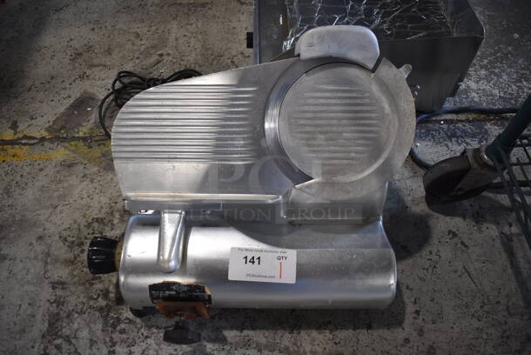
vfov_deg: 48.0
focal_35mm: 27
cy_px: 178
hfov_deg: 67.3
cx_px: 266
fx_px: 399
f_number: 3.5
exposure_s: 1/200
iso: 800
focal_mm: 18
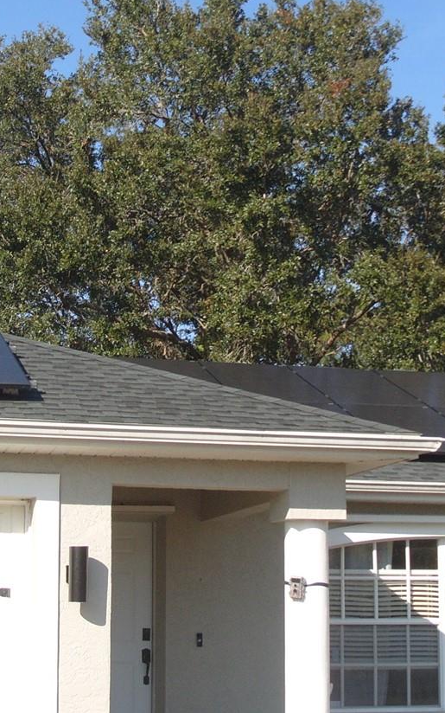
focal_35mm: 72
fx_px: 1397
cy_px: 334
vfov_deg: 28.6
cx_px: 69
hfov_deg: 17.9
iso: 80
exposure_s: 1/2000
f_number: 2.8
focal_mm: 7.8
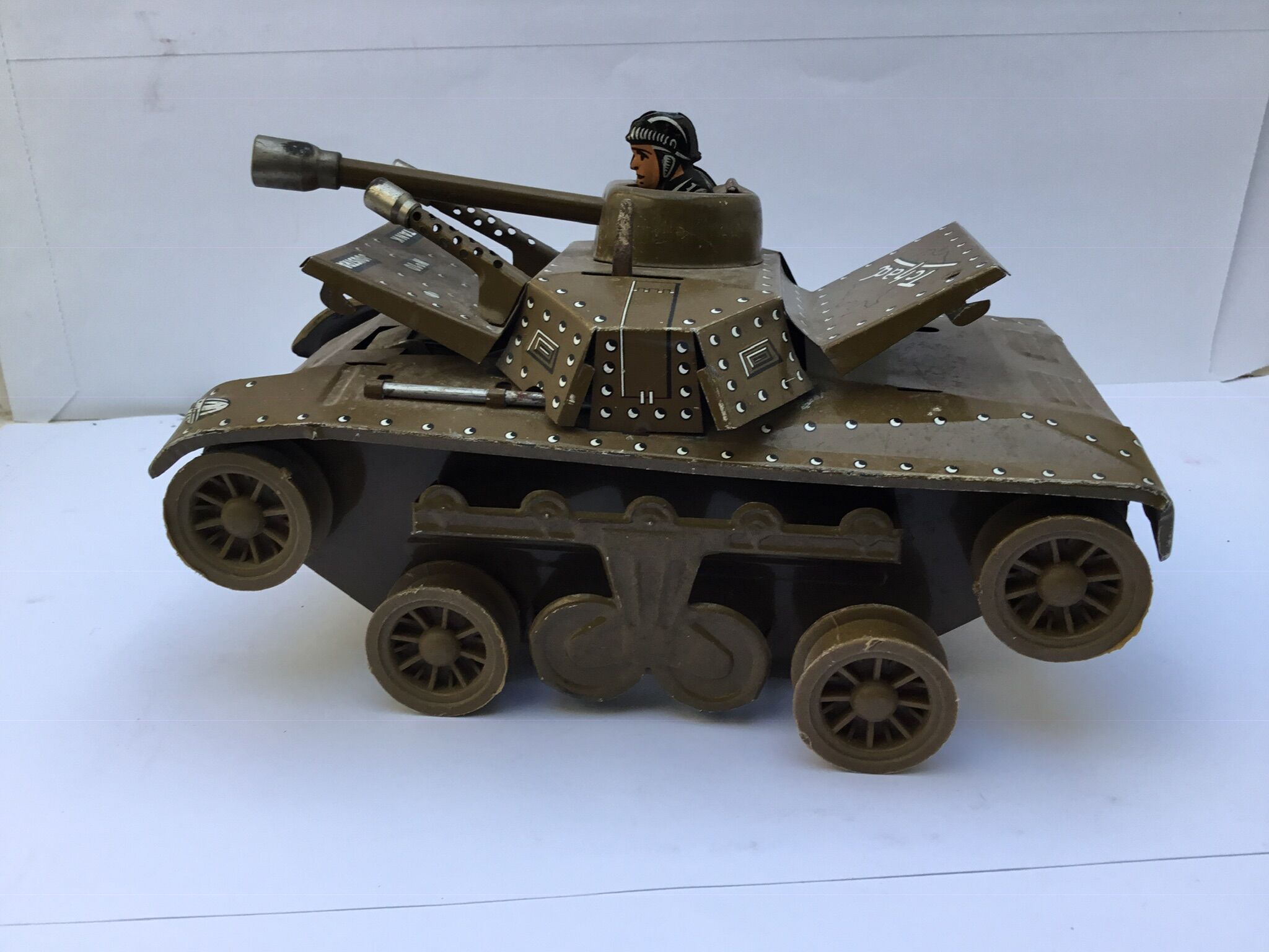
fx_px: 1136
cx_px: 634
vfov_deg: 45.4
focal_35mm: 31
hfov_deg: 58.4
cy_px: 476
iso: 32
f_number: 2.4
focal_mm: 3.3
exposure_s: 1/50
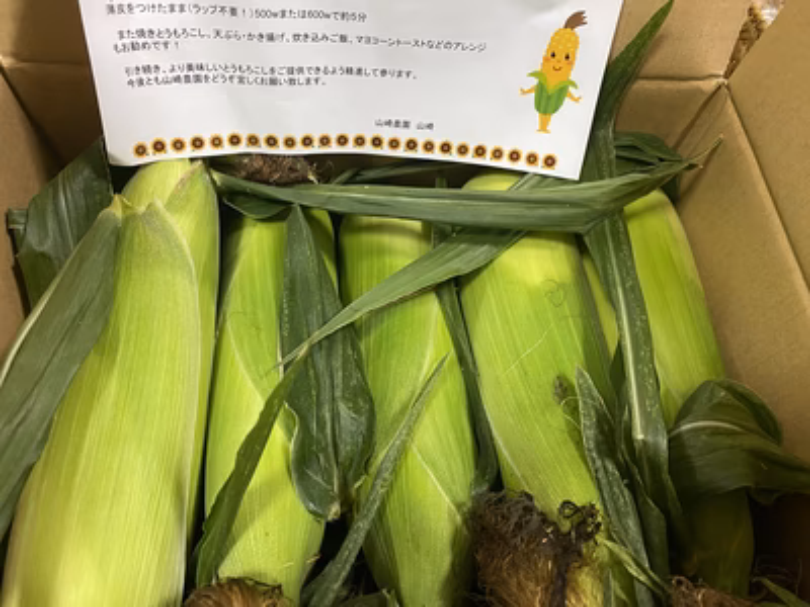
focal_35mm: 26
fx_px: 608
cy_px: 304
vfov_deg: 53.1
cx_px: 405
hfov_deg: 67.3
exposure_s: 1/40
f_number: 1.8
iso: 400
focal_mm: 4.25
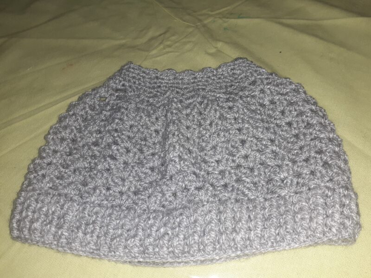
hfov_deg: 65.3
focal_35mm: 27
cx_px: 186
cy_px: 139
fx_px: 289
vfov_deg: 51.4
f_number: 1.9
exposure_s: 1/25
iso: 400
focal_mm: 3.6
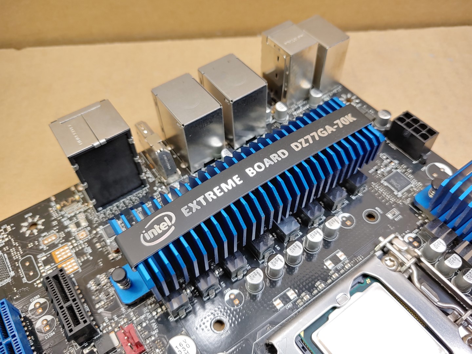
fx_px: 382
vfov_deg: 49.7
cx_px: 236
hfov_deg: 63.4
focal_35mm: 28
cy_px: 177
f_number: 1.8
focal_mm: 4.36
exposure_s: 1/120
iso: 50
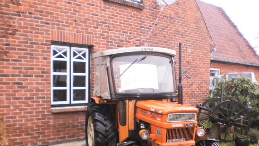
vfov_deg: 26.9
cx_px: 140
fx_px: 302
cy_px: 105
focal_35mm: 44
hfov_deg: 46.3
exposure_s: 1/30
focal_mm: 6.3
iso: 250
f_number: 3.1
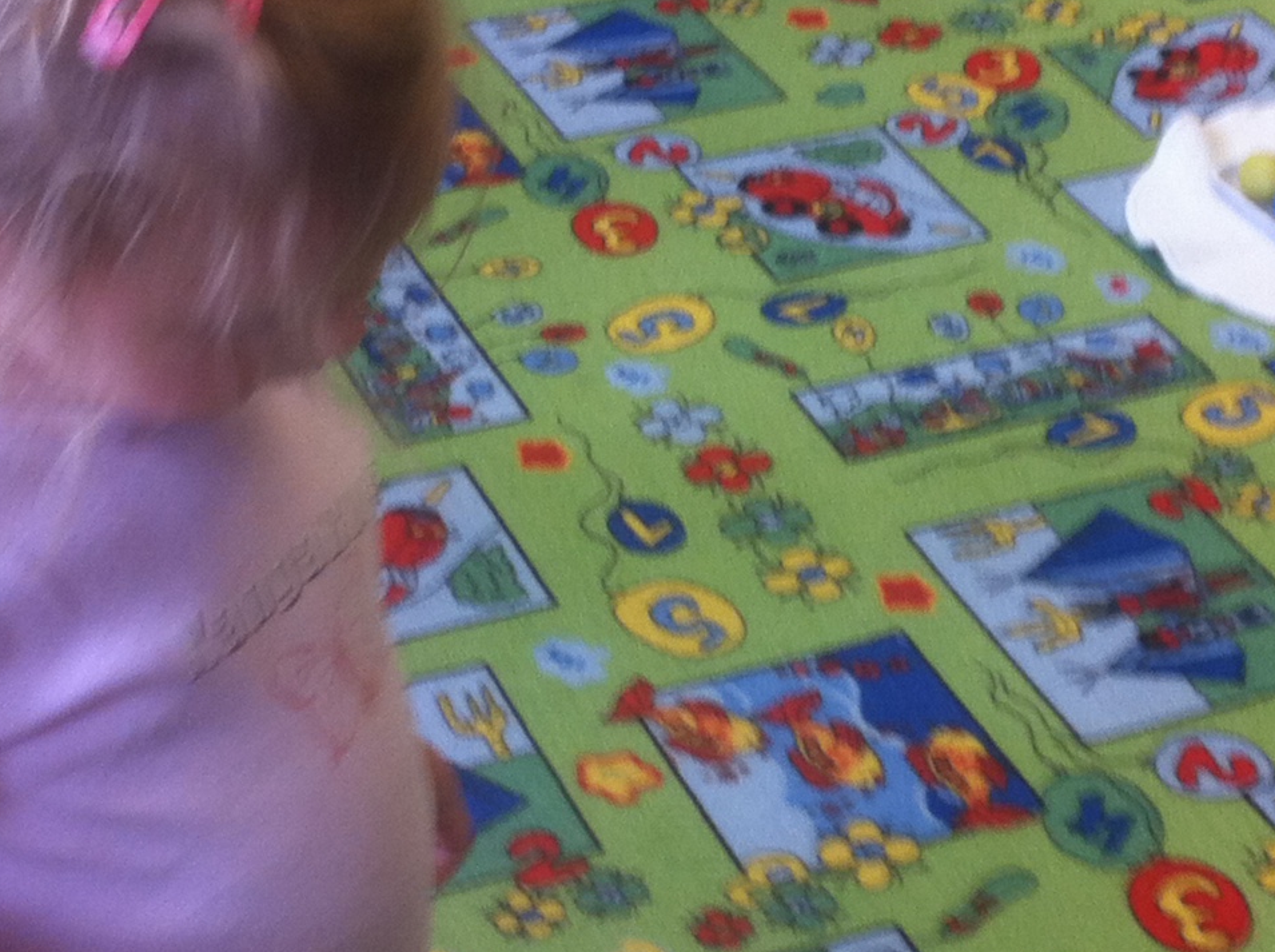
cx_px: 733
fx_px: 3493
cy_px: 445
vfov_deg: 15.5
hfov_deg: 20.7
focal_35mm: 95
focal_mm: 3.85
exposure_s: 1/24
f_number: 2.8
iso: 80
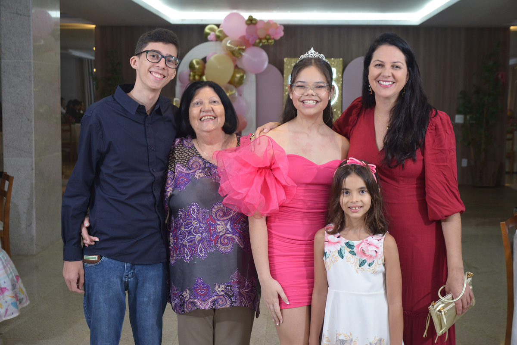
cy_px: 172
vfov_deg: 27.0
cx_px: 258
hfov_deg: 39.6
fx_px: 718
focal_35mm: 50
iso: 2200
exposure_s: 1/80
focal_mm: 50
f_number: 6.3
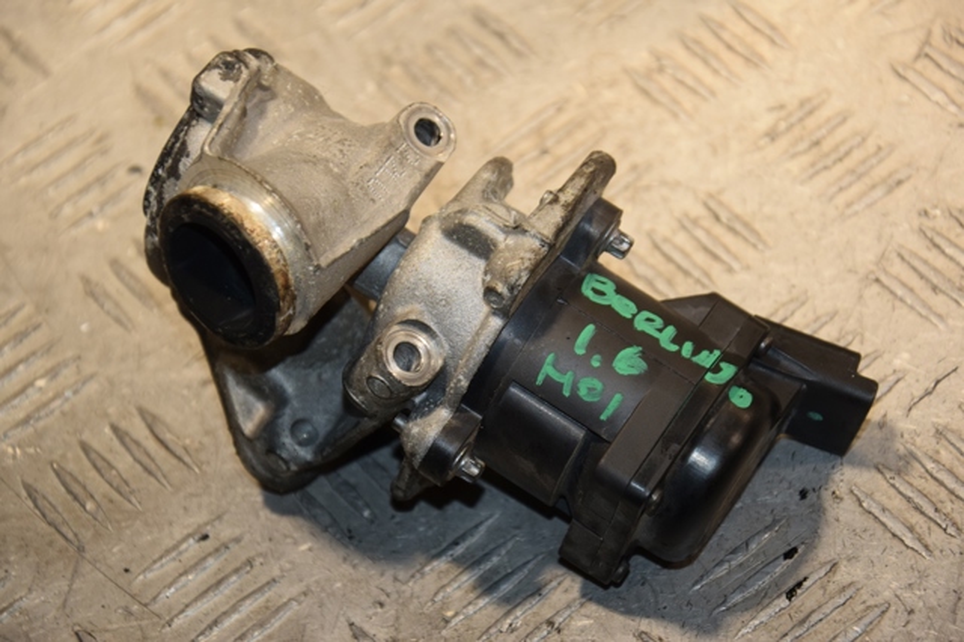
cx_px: 482
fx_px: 3613
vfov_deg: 10.1
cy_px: 321
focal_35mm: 135
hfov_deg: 15.2
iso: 800
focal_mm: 90
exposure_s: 1/200
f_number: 5.6
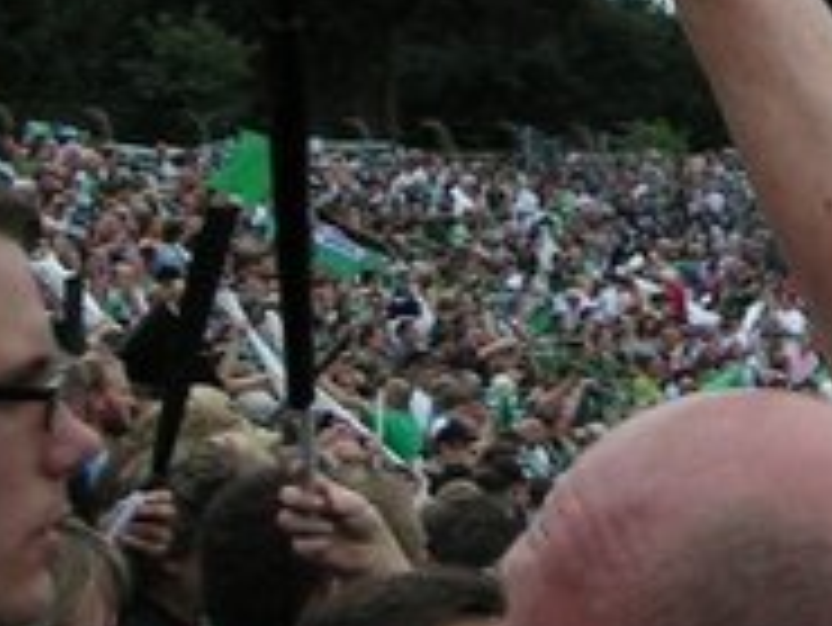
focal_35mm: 123
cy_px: -95
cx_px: 783
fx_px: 2958
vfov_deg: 11.8
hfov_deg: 15.8
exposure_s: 1/160
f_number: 5
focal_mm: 5.8
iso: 50
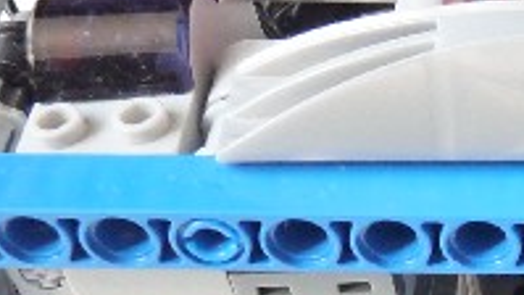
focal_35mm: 118
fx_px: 1640
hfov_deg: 16.9
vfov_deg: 10.1
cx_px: 724
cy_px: 374
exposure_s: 1/30
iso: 320
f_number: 2.8
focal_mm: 4.8
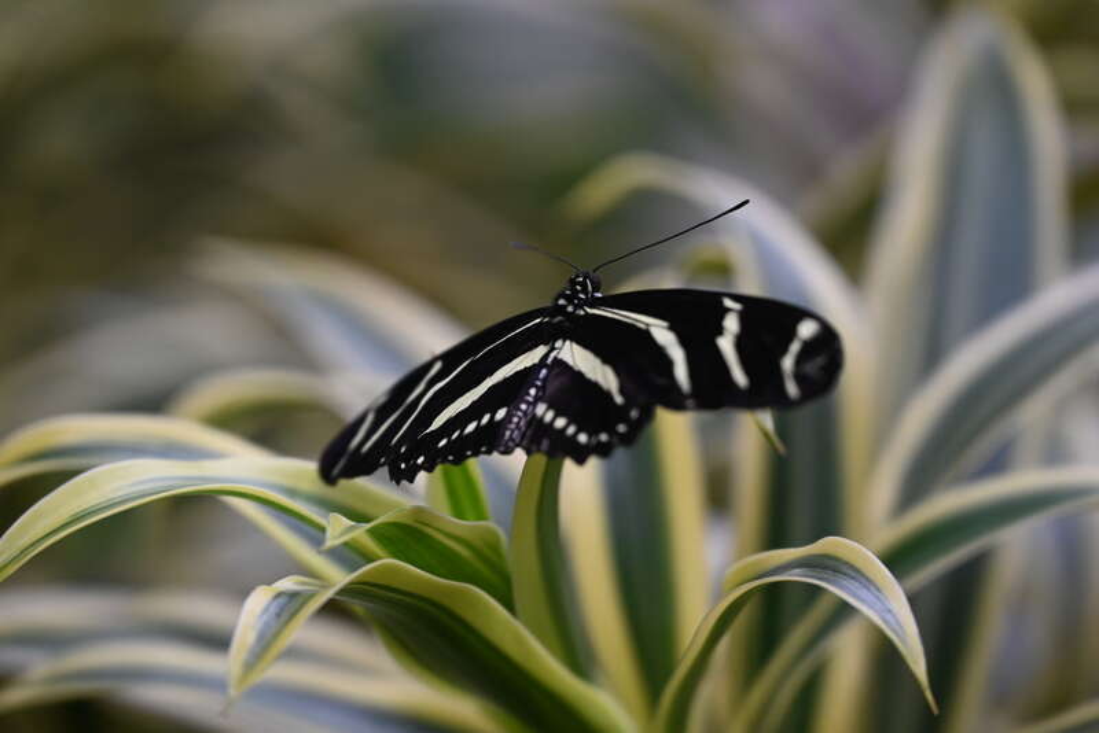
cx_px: 550
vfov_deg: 6.9
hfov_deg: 10.3
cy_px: 366
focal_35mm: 200
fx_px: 6107
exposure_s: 1/250
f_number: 6.3
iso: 1250
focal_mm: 200
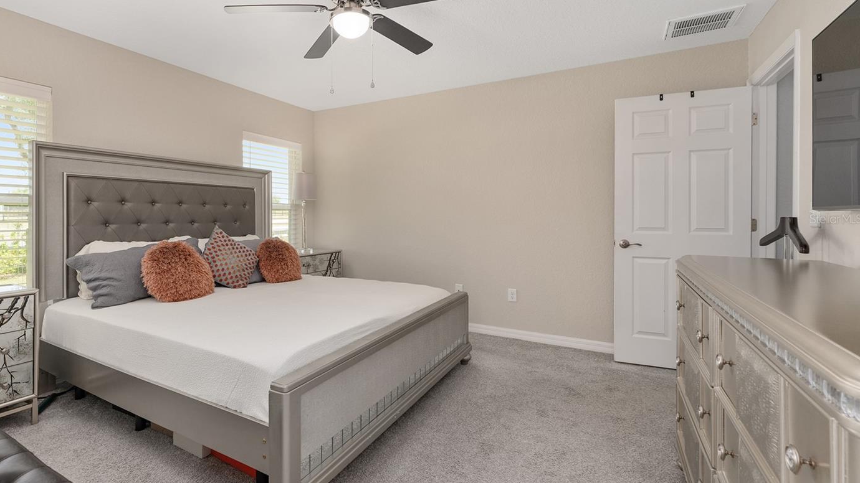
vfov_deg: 63.8
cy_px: 218
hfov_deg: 95.2
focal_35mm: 17
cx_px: 366
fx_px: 388
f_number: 7.1
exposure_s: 1/6
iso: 400
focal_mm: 14
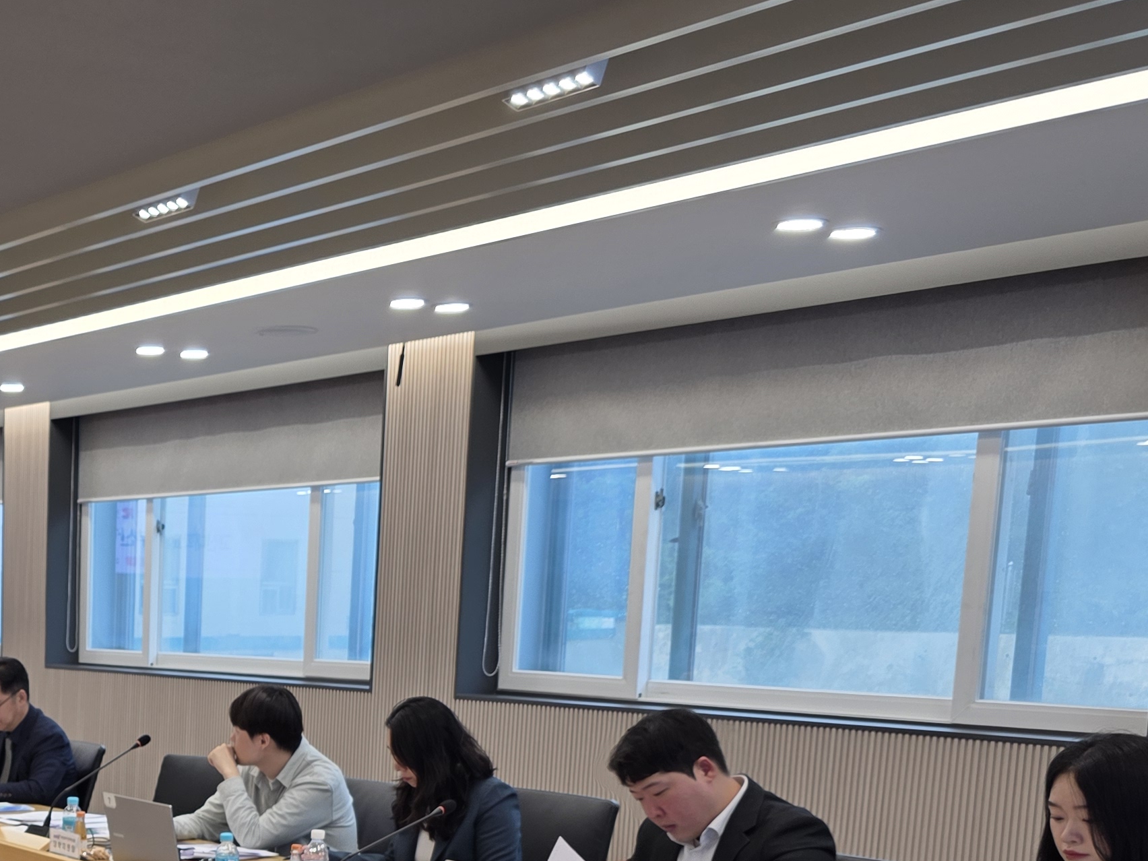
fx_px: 1791
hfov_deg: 32.7
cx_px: 5
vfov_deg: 25.3
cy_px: 922
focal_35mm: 54
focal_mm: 6.3
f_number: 1.7
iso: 64
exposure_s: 1/120
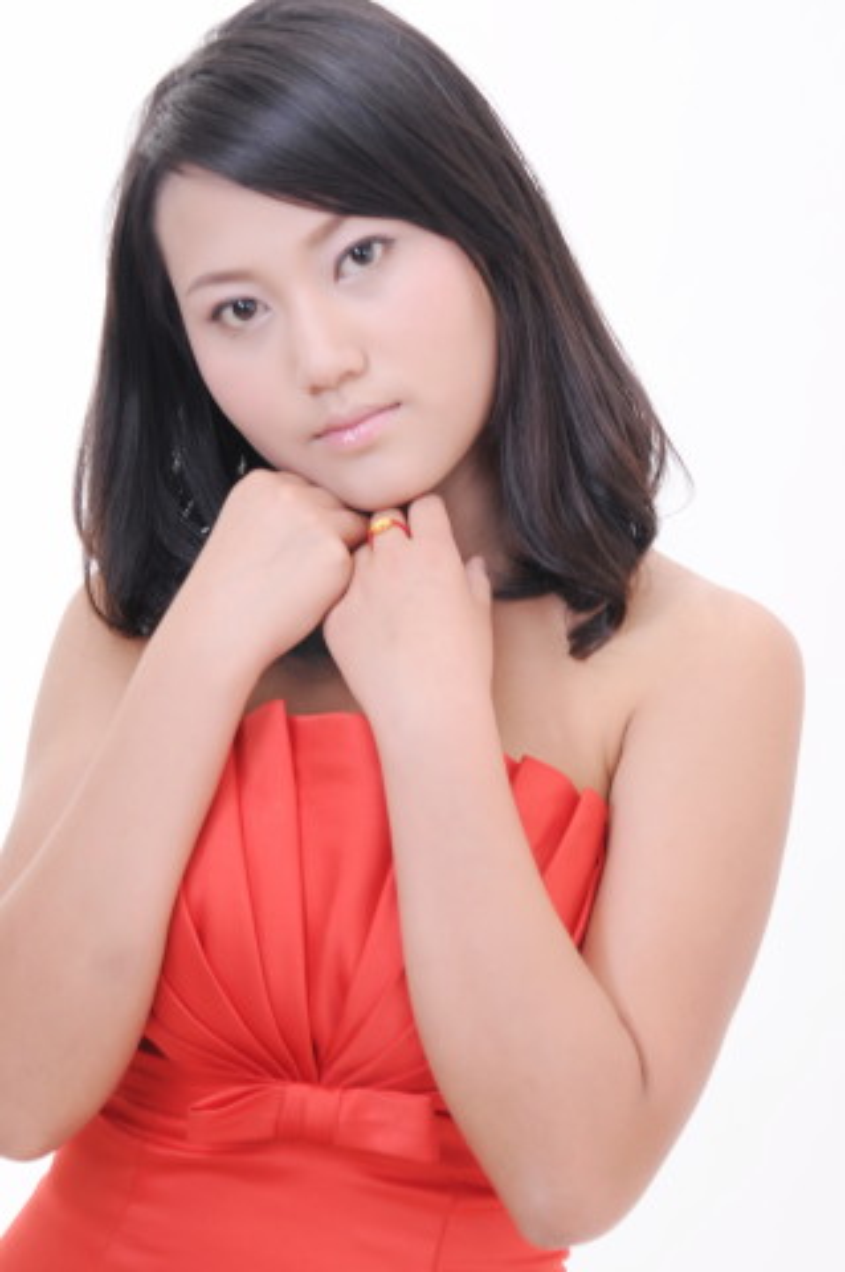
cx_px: 422
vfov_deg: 16.1
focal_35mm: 128
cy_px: 636
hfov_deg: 10.7
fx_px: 4498
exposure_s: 1/100
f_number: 5.6
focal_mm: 85
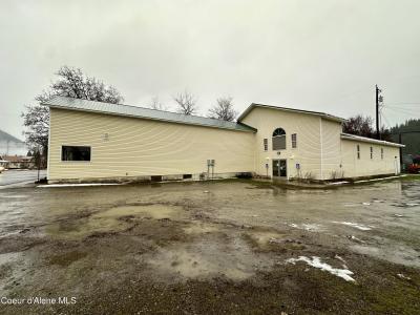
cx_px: 210
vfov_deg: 85.7
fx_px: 170
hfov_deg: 102.1
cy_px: 158
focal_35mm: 14
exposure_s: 1/190
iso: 40
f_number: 2.2
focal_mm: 2.22
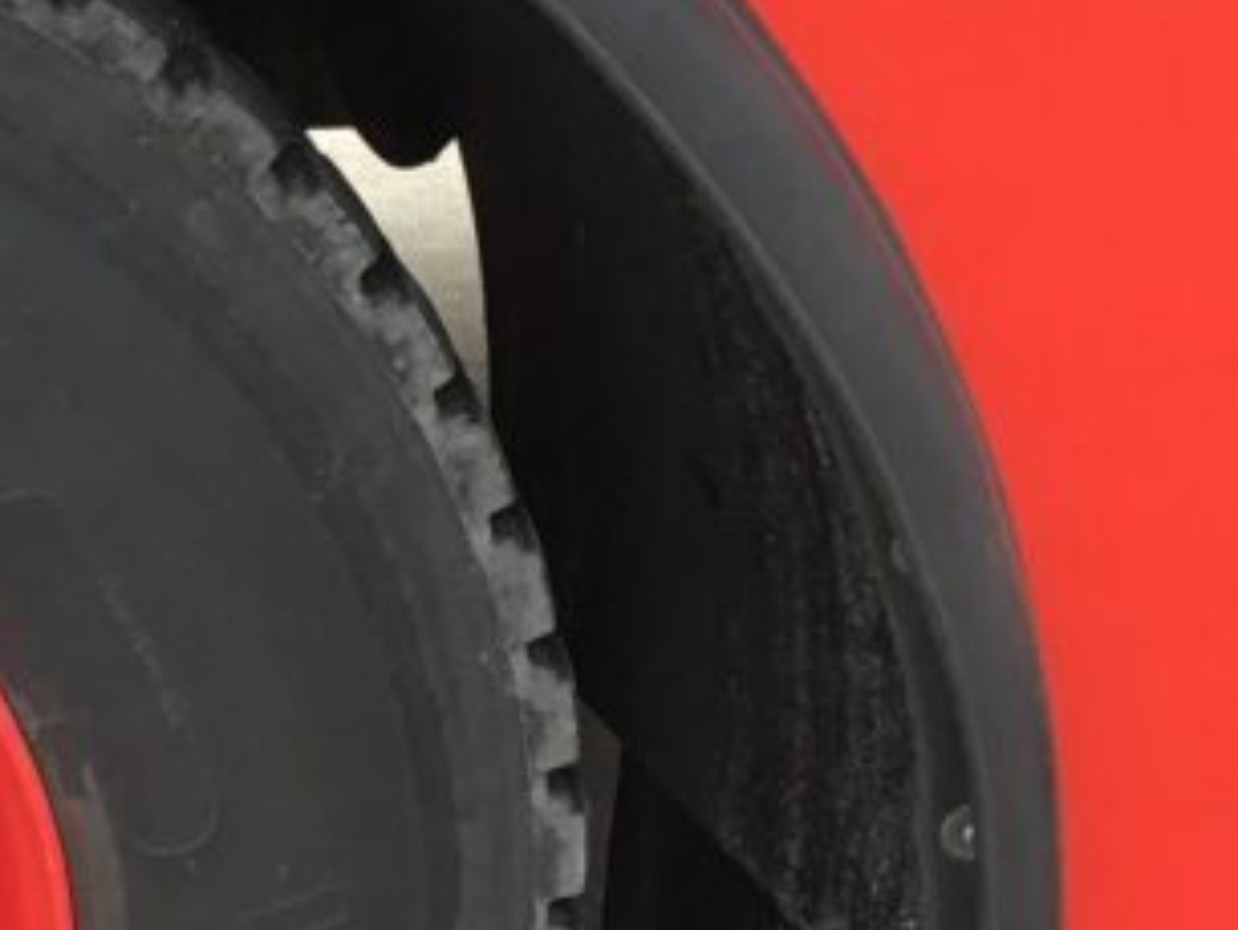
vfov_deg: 12.5
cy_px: 569
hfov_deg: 15.2
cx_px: -645
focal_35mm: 119
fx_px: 4258
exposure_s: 1/33
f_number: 2.4
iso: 25
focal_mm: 3.3
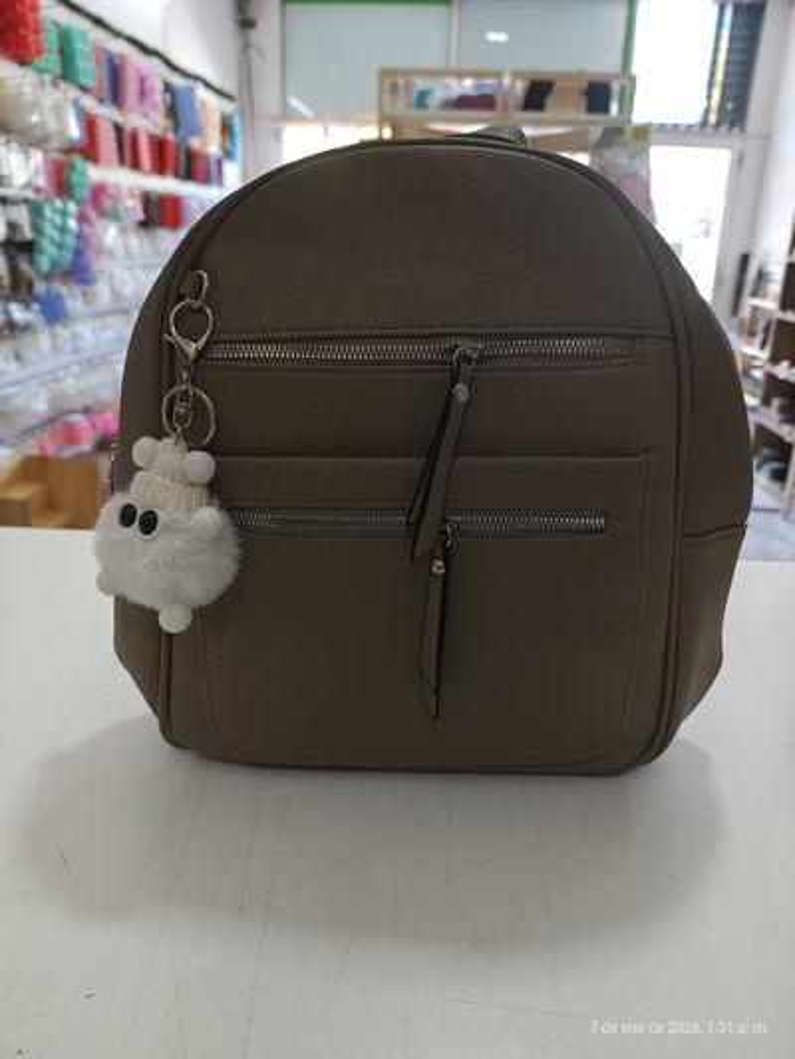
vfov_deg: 73.9
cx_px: 398
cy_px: 530
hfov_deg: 58.9
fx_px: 704
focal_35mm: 23
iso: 728
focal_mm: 6.57
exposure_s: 1/100
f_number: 1.6
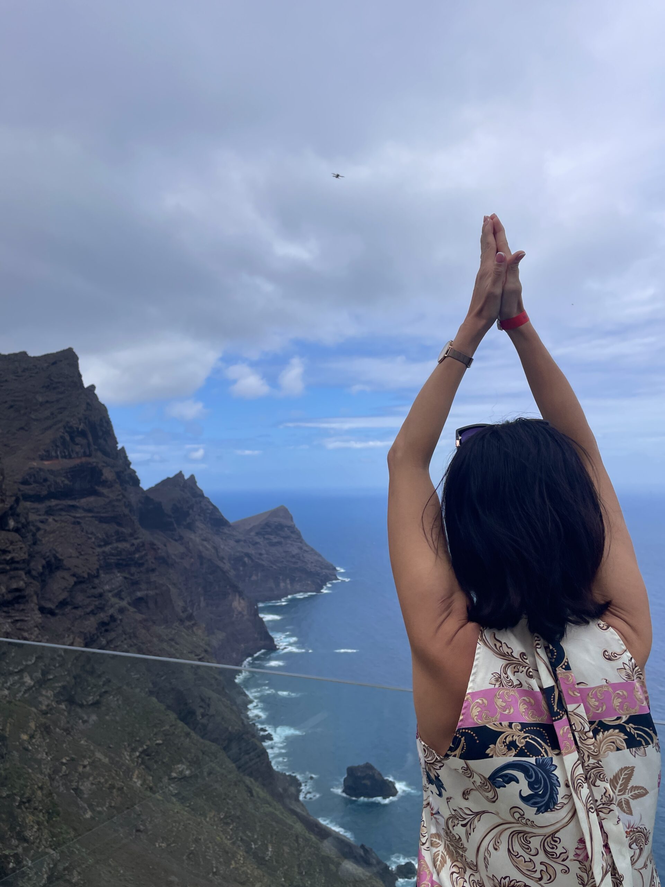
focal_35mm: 26
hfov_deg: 53.1
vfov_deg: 67.3
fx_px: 666
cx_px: 332
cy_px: 444
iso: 32
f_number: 1.6
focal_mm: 4.2
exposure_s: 1/4464
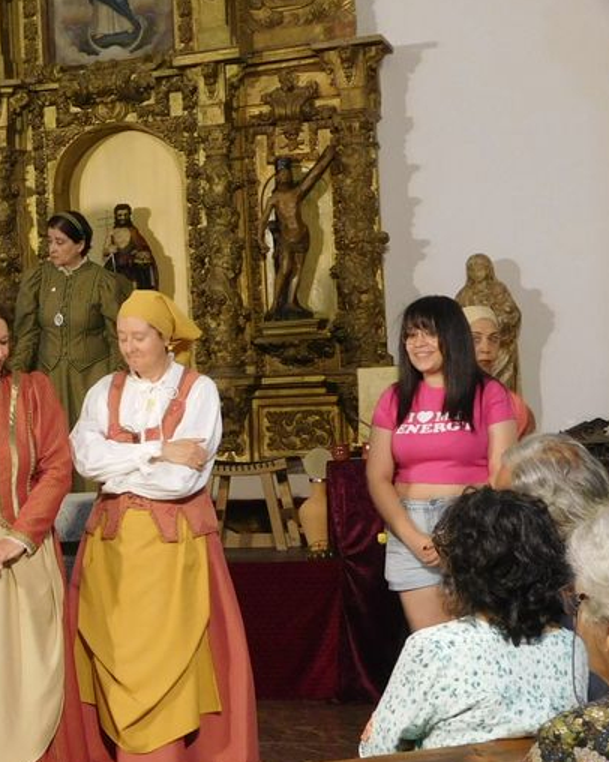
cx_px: -172
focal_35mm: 83
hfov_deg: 17.4
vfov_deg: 23.0
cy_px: 450
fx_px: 1871
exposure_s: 1/30
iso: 180
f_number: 3.5
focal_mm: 6.3
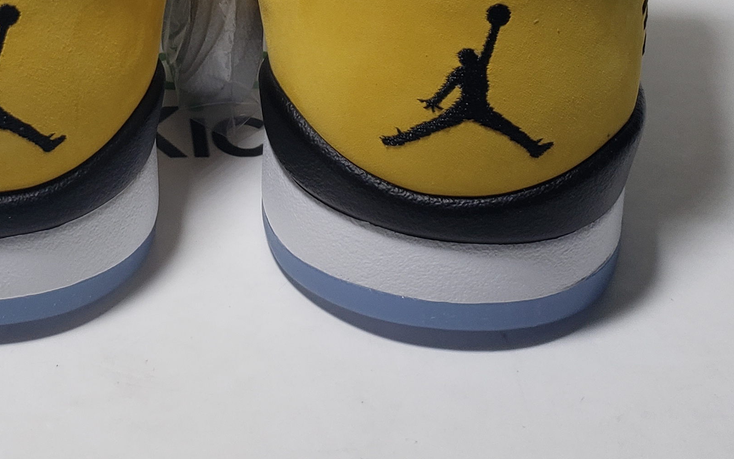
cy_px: -109
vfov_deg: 17.9
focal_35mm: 69
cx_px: 151
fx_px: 1381
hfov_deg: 29.1
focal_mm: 4.3
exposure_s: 1/392
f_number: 1.5
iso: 50
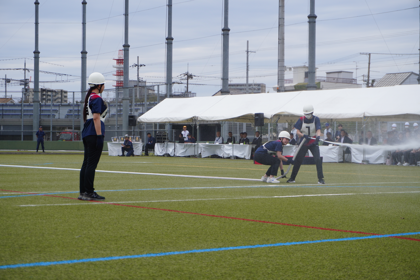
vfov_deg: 18.2
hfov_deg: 27.0
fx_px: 875
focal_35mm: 75
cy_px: 140
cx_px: 210
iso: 100
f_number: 5.6
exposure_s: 1/250
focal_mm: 50
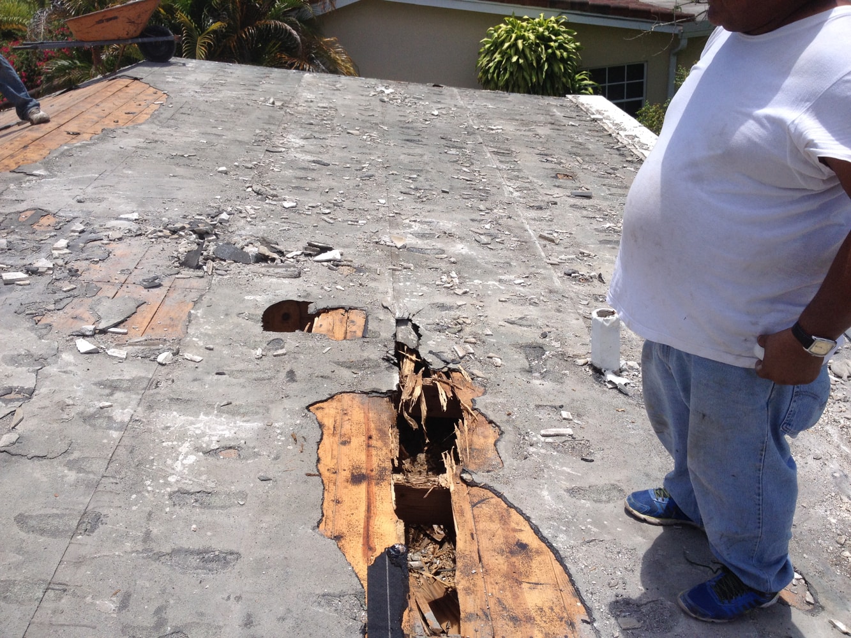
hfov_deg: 52.6
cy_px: 319
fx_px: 861
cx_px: 426
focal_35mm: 35
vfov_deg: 40.7
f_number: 2.4
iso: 50
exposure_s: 1/2304
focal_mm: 4.28
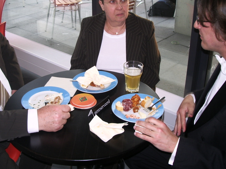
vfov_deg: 30.2
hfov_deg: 39.5
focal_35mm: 48
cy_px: 66
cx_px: 94
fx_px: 313
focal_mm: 5.8
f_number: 2.6
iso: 50
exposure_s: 1/40
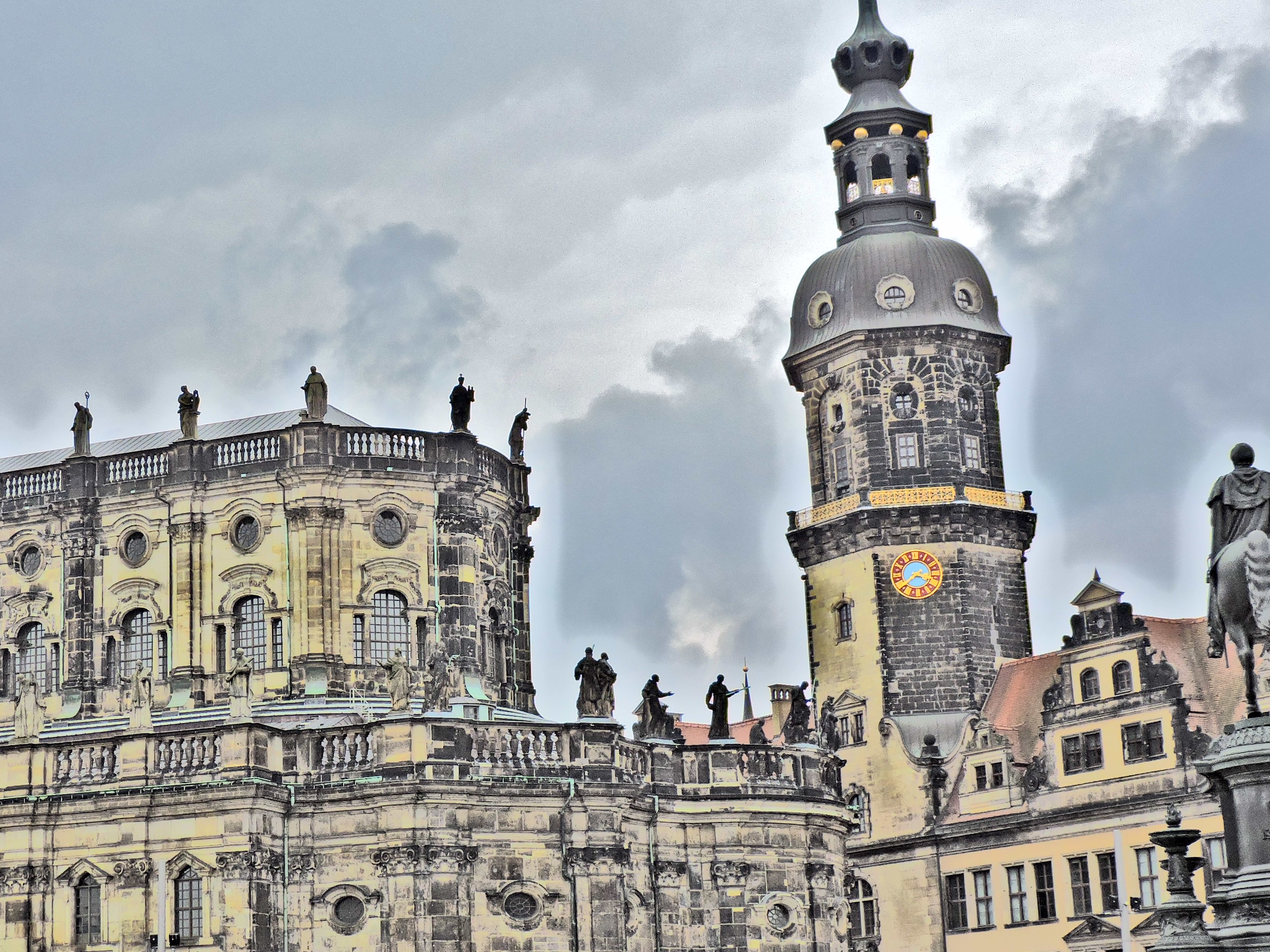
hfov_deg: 28.7
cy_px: 479
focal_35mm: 67
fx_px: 2458
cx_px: 366
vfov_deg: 21.9
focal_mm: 7.1
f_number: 3.3
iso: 100
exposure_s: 1/160
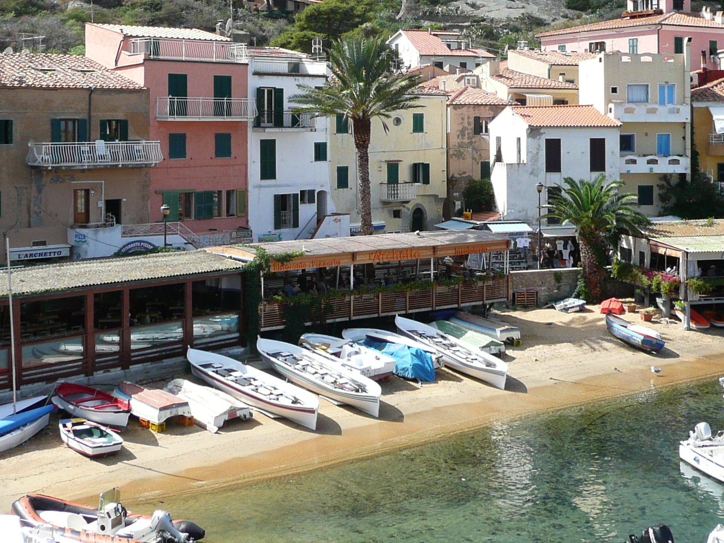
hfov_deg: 37.5
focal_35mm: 51
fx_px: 1067
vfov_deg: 28.1
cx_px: 364
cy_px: 127
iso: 100
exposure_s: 1/640
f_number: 3.3
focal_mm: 4.6
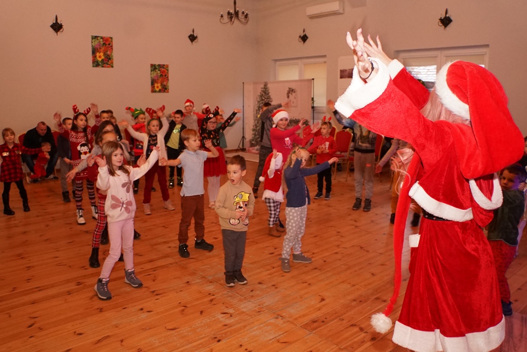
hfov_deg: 38.9
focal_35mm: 51
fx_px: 747
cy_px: 176
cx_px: 264
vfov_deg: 26.5
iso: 2000
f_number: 4.5
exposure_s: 1/60
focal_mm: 34
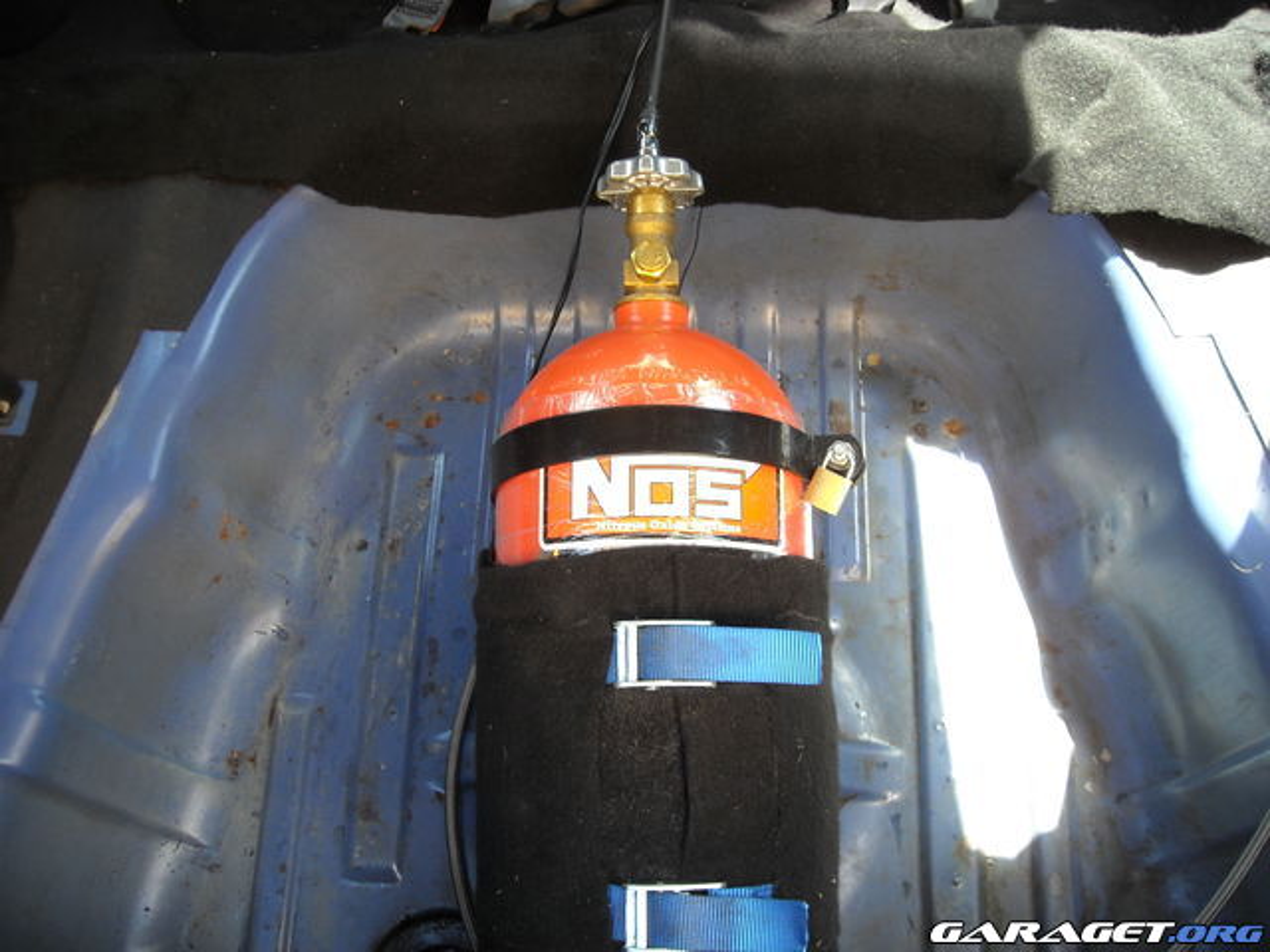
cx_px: 635
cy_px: 476
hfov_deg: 52.6
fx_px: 1284
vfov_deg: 40.7
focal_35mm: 35
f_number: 2.8
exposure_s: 1/60
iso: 84
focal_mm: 5.7
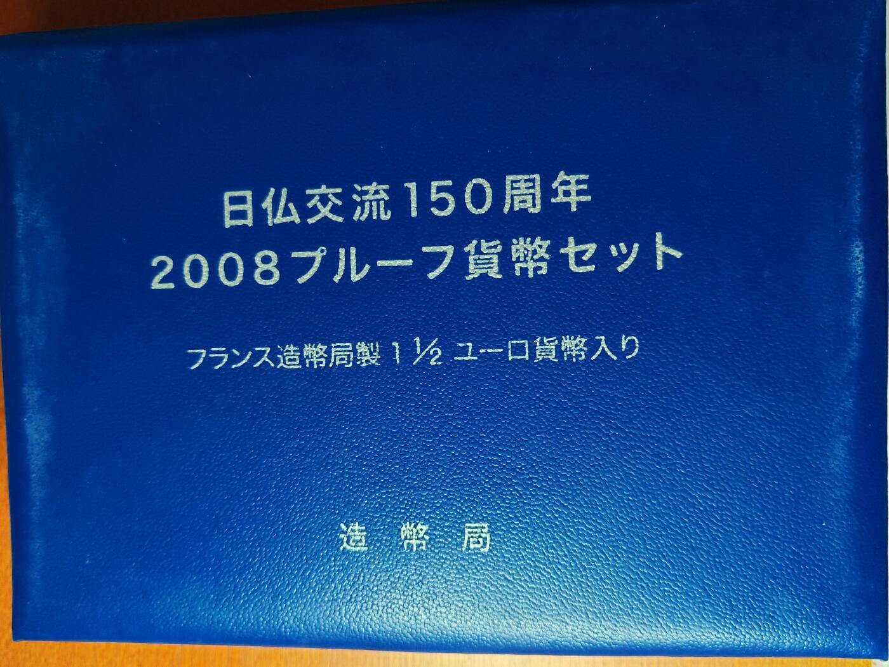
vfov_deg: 51.4
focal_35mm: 27
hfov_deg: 65.3
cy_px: 334
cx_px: 444
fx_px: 693
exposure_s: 1/100
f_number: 1.95
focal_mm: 5.52
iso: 1000
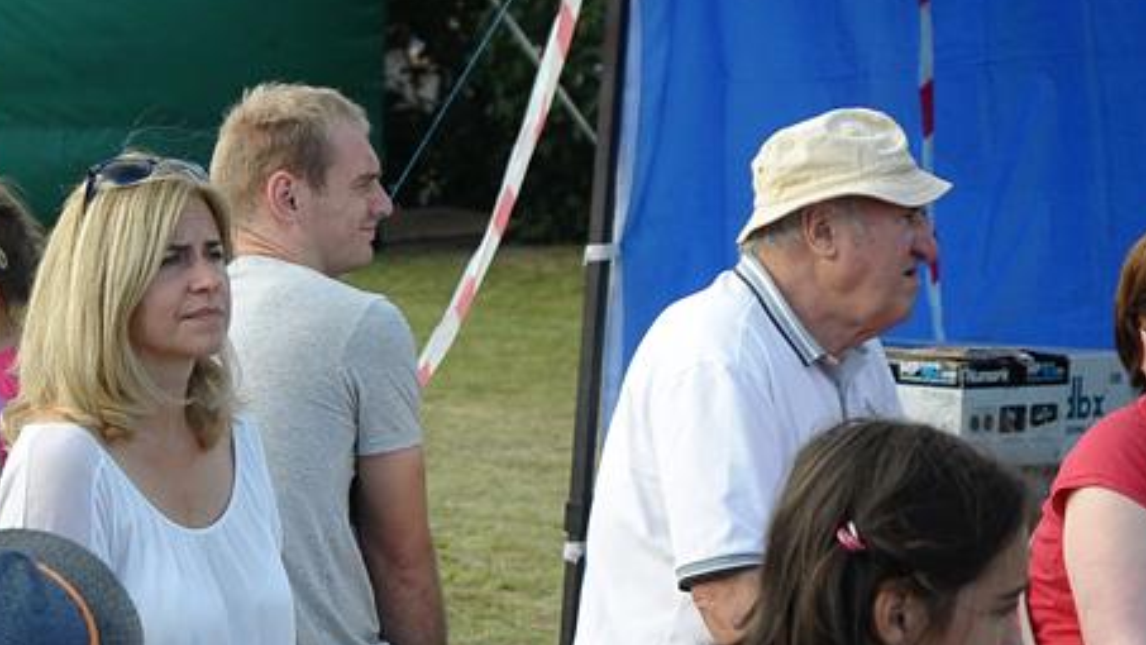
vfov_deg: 5.9
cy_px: 575
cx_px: 190
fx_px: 6261
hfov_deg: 10.4
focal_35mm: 206
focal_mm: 70
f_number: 7.1
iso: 800
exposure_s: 1/800
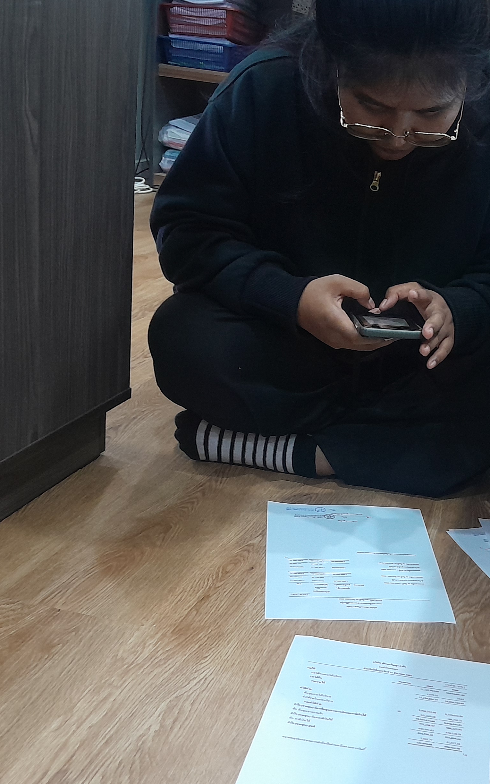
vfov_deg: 43.5
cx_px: 412
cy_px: 406
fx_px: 983
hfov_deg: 27.3
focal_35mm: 46
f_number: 1.8
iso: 400
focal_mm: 3.98
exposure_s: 1/33
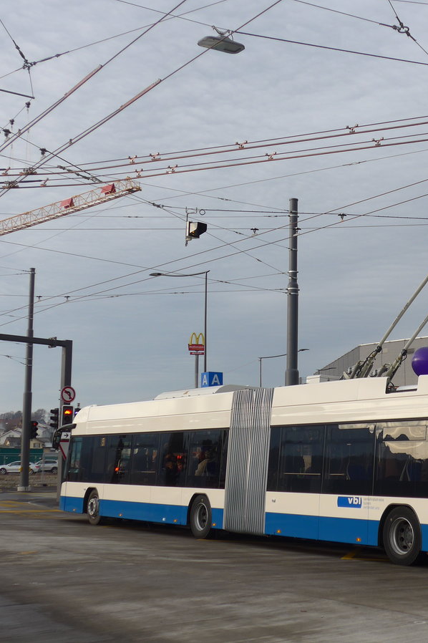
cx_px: 338
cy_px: 322
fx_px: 1017
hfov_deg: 23.4
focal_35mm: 57
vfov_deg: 35.1
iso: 80
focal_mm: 8.4
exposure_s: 1/500
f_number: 2.8
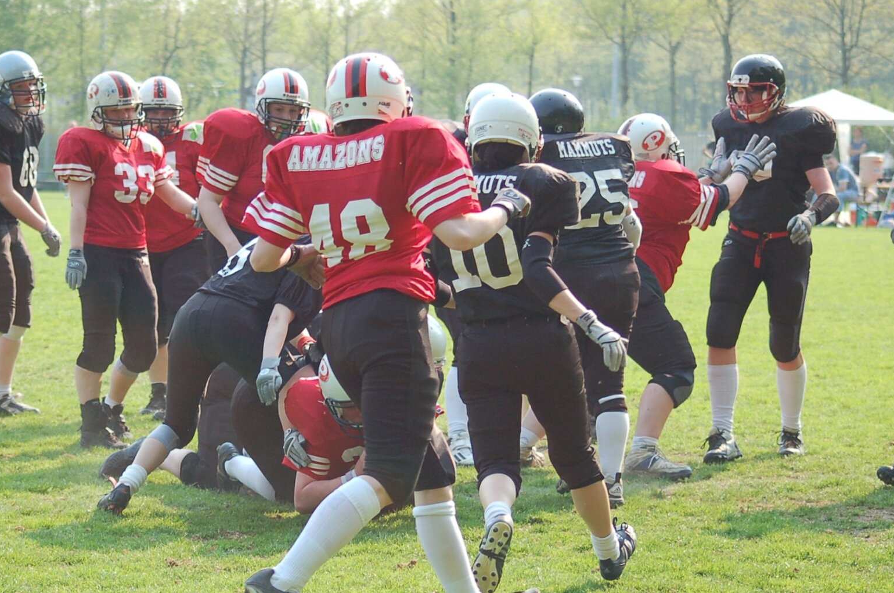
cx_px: 366
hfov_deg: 13.7
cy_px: 357
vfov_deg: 9.1
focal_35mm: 150
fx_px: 3718
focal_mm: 70
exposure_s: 1/1000
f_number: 4
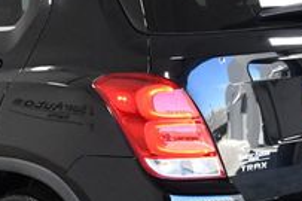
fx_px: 897
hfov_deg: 19.0
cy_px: 131
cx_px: 86
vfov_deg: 12.8
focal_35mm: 107
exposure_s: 1/250
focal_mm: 23
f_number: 8
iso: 2500
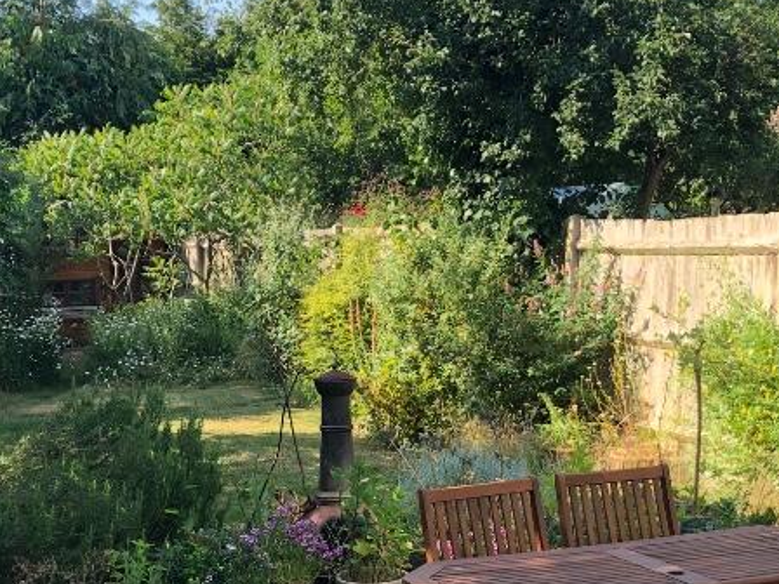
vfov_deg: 22.5
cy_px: 508
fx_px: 1440
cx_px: 360
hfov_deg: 30.3
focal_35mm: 64
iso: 20
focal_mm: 4
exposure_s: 1/236
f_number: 1.8
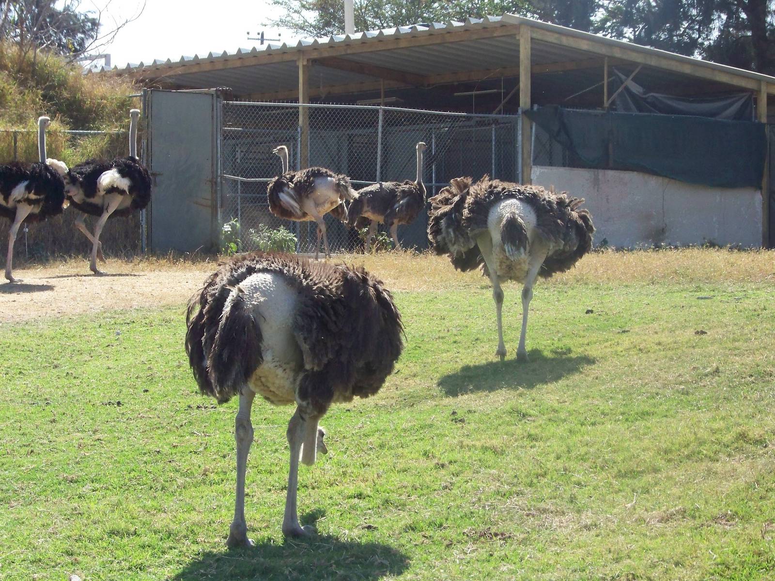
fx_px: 2597
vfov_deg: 12.8
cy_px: 290
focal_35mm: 116
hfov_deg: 17.0
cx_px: 388
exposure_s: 1/800
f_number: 4.5
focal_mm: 19.3
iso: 200
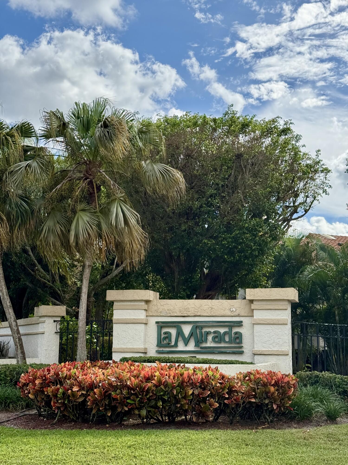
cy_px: 232
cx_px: 174
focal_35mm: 48
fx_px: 643
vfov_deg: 39.7
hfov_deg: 30.3
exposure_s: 1/4098
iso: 80
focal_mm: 6.76
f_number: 1.78
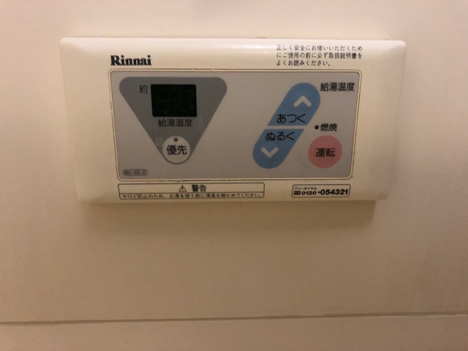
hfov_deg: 63.4
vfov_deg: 49.7
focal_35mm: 28
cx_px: 234
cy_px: 176
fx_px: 379
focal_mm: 3.99
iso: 100
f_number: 1.8
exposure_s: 1/13
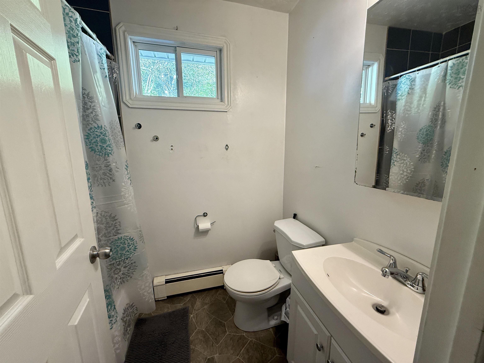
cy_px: 182
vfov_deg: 85.7
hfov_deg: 102.1
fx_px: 196
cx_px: 242
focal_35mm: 14
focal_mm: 2.22
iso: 320
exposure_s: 1/120
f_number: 2.2
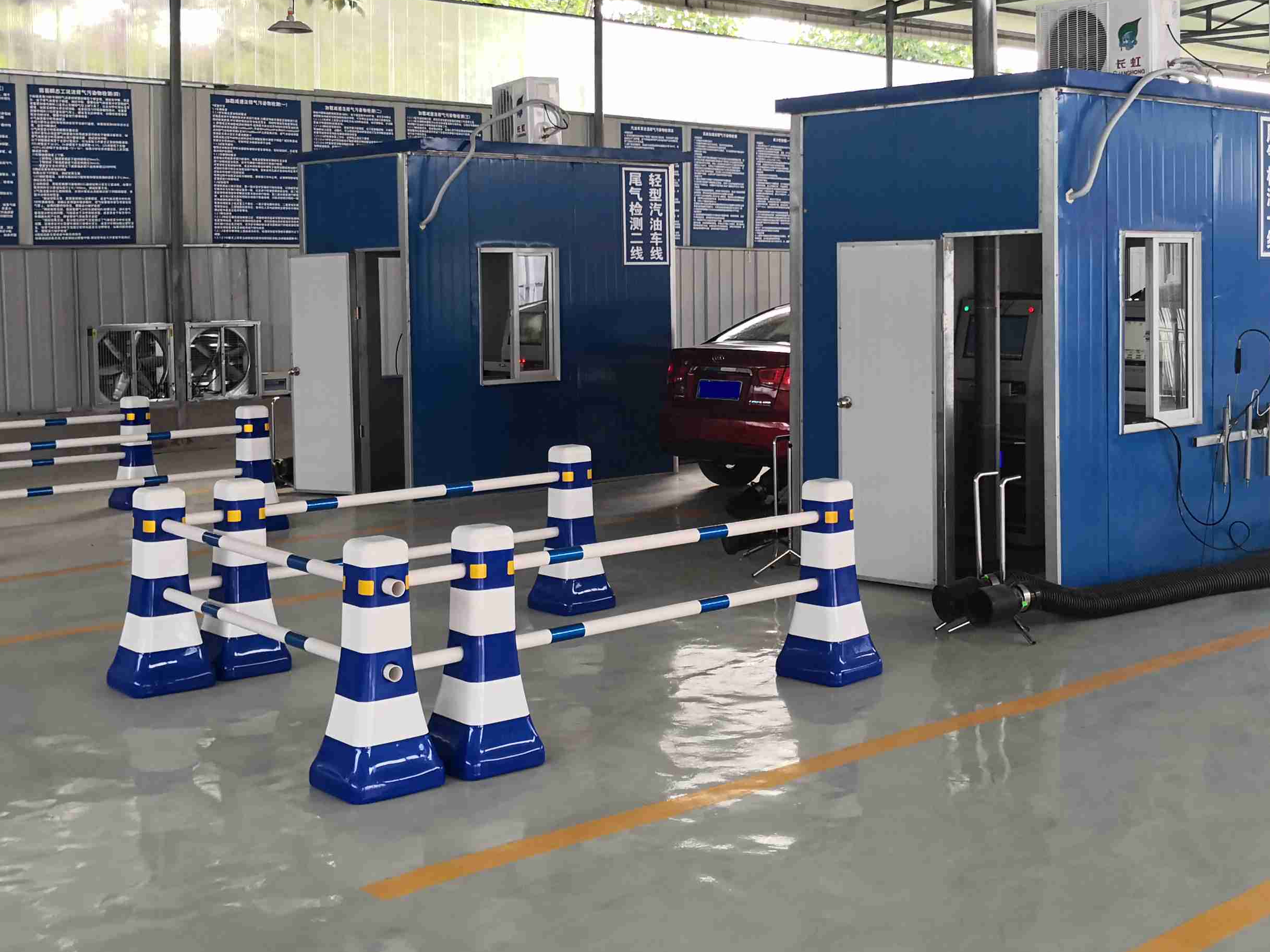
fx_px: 1614
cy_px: 334
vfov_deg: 32.7
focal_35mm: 44
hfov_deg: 42.9
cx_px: 718
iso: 64
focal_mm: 3.95
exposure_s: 1/100
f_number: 1.6
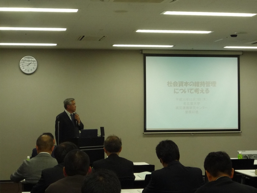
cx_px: 128
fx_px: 564
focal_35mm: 76
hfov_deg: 25.7
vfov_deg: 19.4
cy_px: 96
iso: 200
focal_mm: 7.5
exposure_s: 1/40
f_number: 4.5
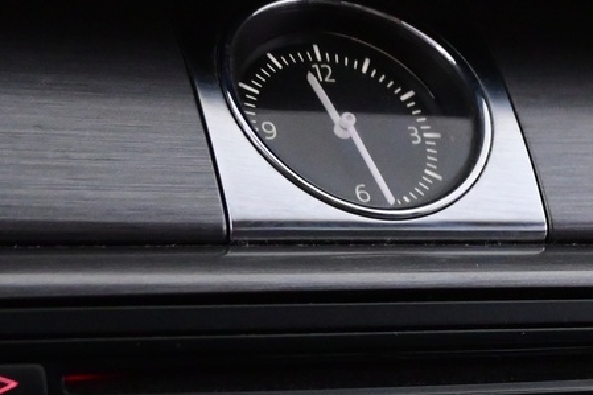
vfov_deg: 11.0
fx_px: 1959
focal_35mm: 119
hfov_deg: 17.0
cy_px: 637
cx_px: 515
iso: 2500
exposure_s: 1/40
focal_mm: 22
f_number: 4
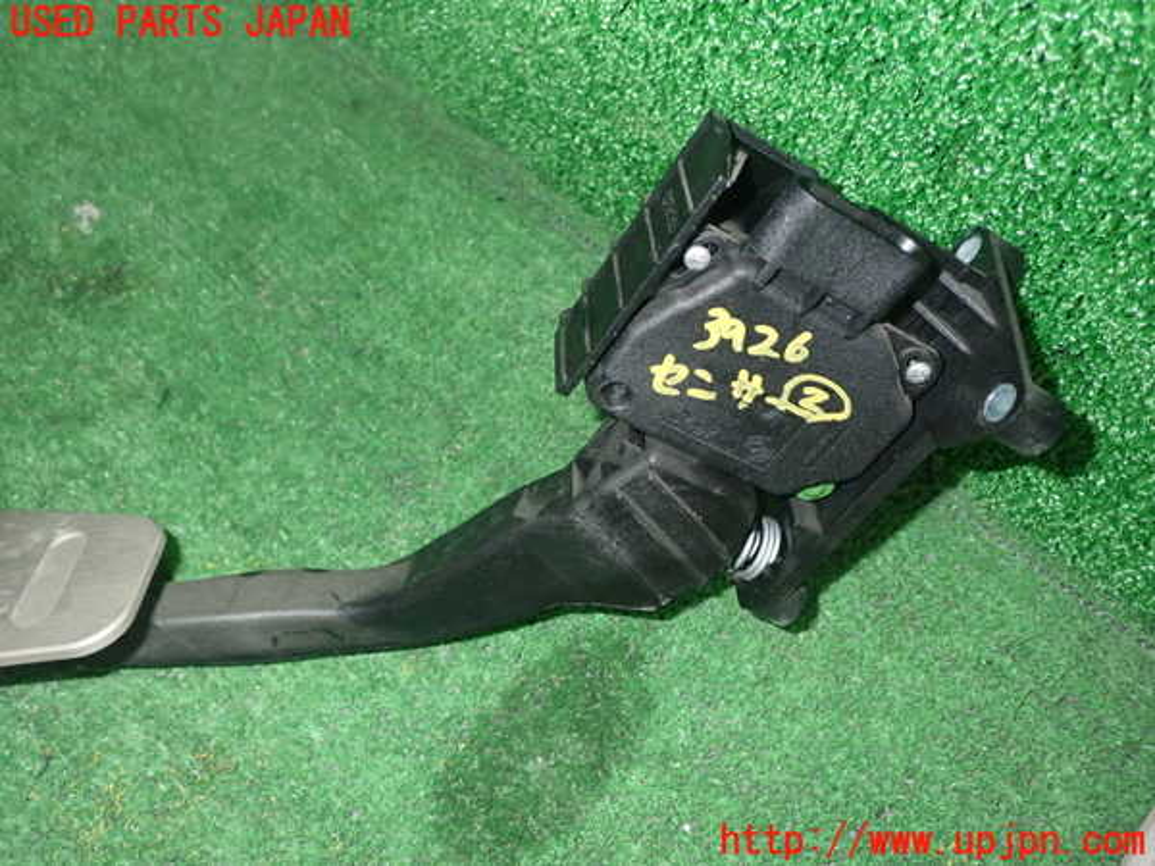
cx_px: 578
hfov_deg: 56.8
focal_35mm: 32
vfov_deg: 44.2
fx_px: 1068
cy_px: 433
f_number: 7.1
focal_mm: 5.79
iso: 800
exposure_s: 1/30
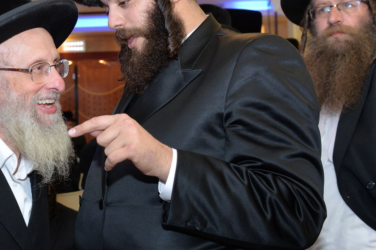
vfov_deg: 20.9
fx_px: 679
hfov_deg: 30.1
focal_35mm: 65
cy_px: 91
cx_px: 64
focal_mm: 35
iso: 1250
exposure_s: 1/160
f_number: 4.5
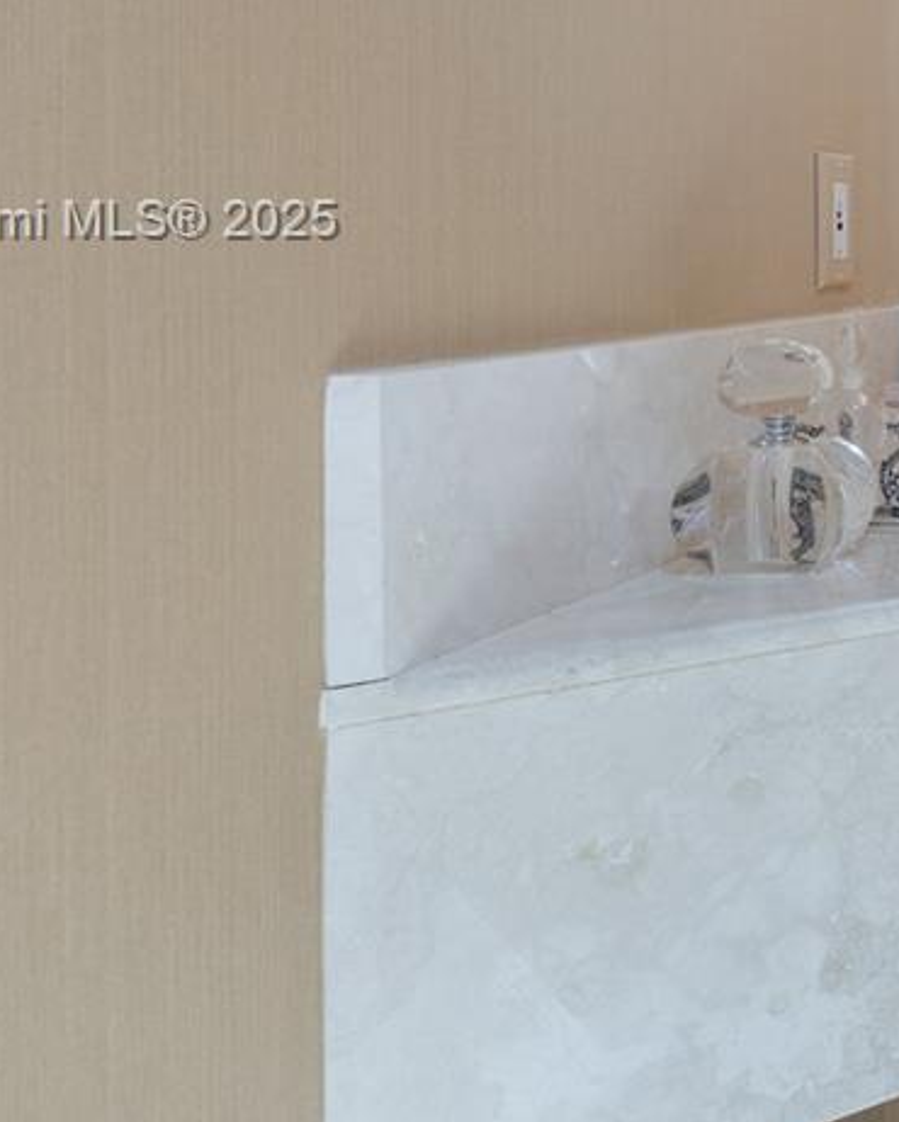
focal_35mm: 52
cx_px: 1504
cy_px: 223
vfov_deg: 34.9
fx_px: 1728
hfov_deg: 21.7
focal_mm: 16
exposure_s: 3.2
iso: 400
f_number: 8
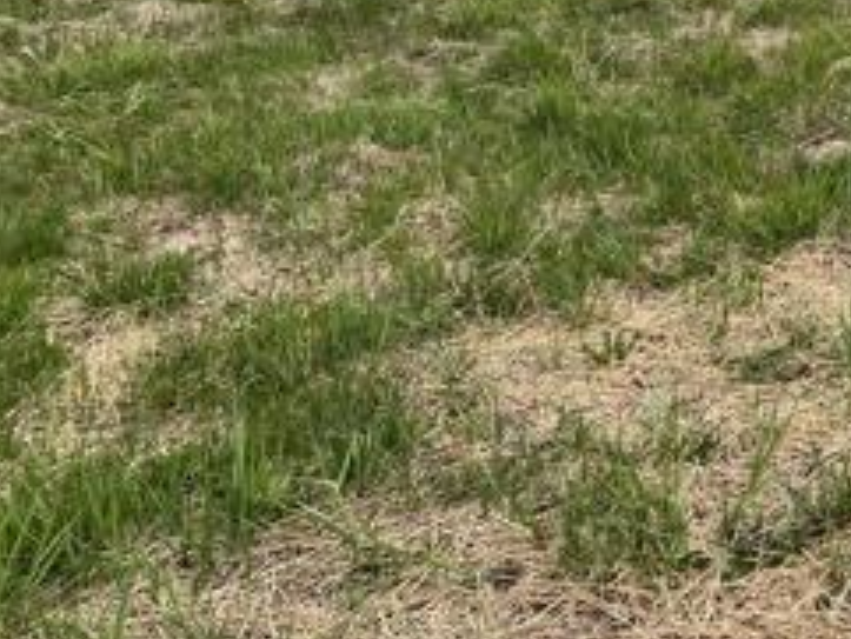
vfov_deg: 20.1
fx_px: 1697
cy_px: -109
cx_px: 932
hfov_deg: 26.0
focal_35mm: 69
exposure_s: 1/3663
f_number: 1.6
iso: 32
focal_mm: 5.1
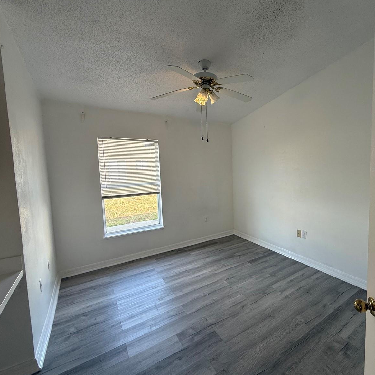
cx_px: 238
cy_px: 184
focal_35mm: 17
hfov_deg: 82.1
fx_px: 208
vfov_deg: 84.0
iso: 64
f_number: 2.2
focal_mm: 2.22
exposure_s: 1/99
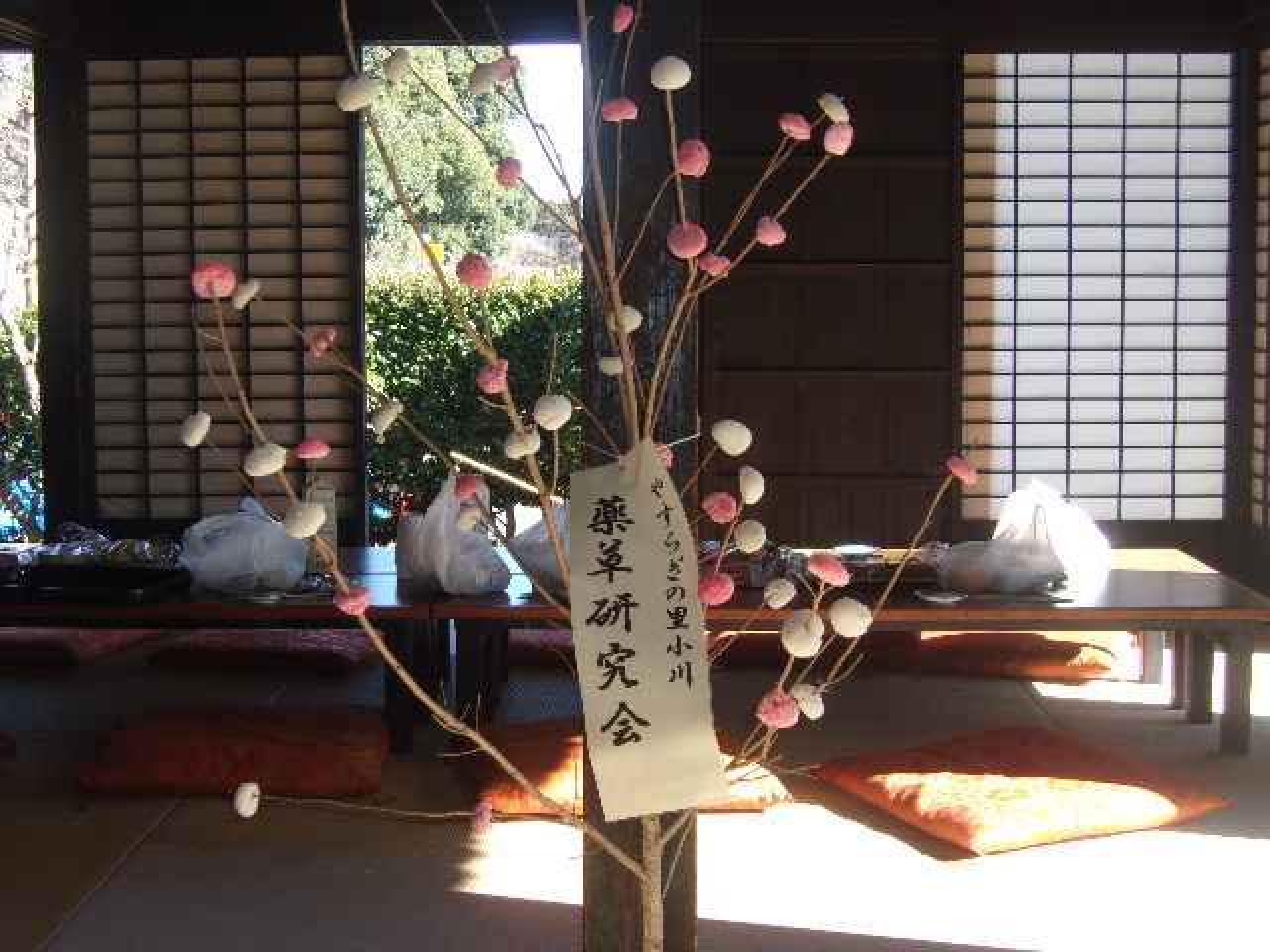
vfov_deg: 27.5
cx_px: 635
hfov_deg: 36.2
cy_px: 476
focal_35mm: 53
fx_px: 1944
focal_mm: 9.4
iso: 80
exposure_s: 1/60
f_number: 4.2
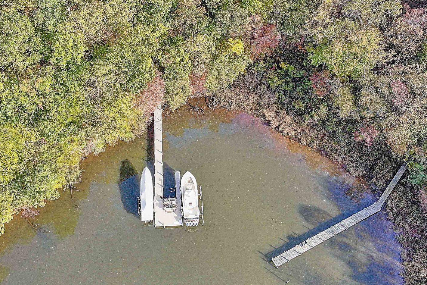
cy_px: 105
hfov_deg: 52.9
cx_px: 180
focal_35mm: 36
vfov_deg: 36.6
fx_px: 427
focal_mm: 4.5
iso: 100
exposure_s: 1/170
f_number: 2.8
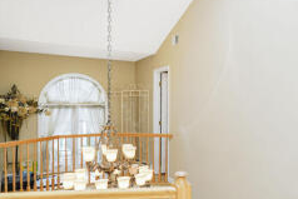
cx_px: 217
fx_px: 265
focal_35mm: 32
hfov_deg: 56.3
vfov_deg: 37.6
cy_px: 190
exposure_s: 1/30
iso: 160
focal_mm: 16
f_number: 4
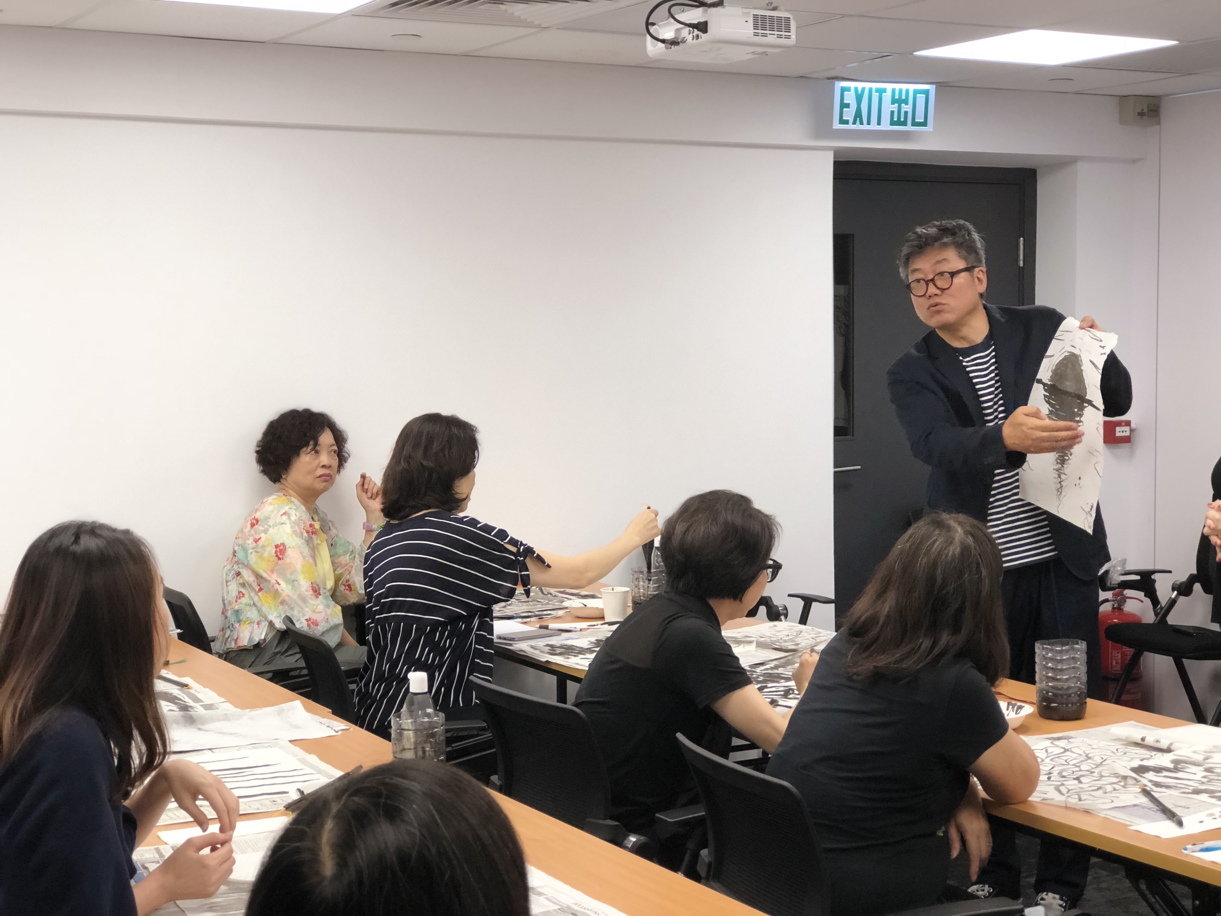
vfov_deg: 25.7
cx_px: 610
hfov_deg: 33.8
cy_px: 458
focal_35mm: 57
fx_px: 2011
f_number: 2.8
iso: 100
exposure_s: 1/60
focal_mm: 6.6
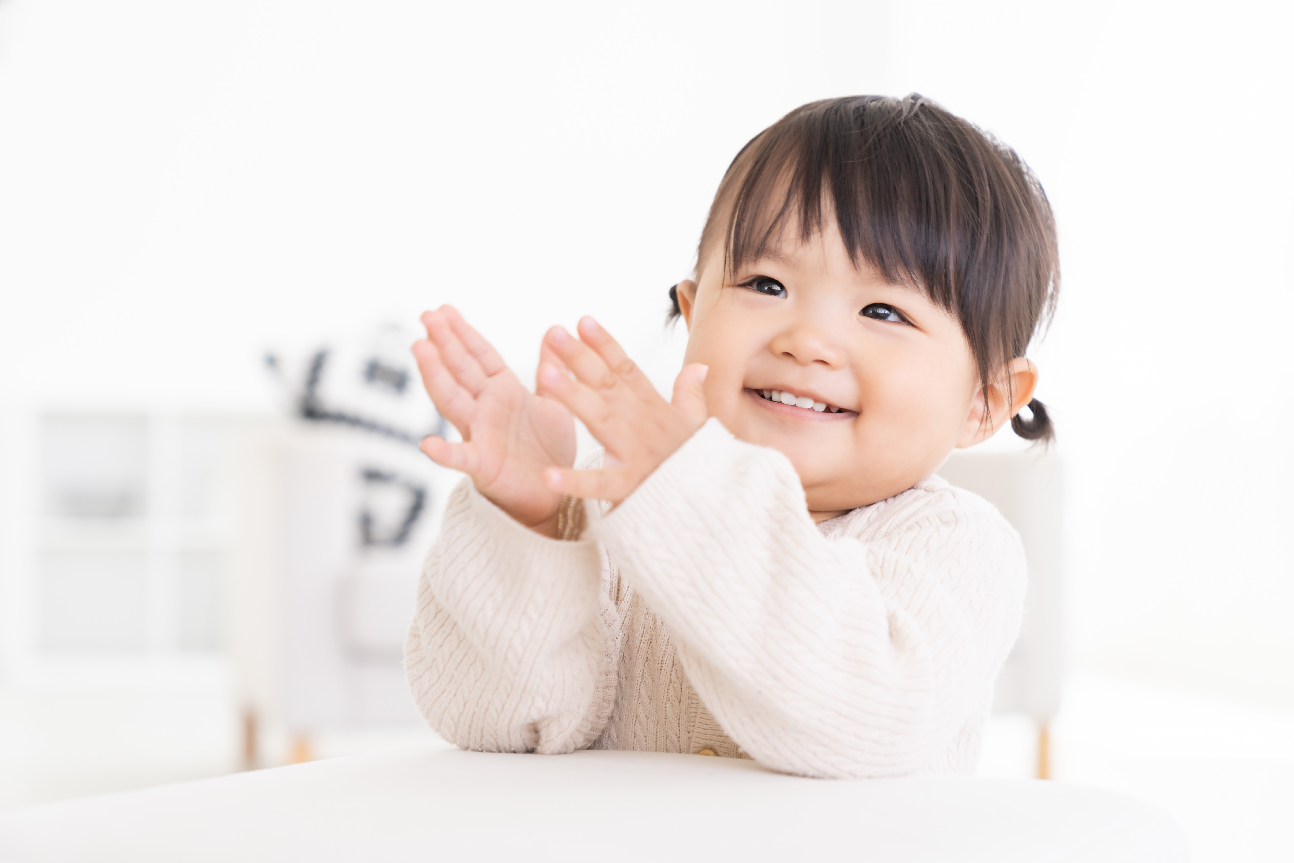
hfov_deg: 28.8
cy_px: 432
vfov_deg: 19.5
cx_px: 647
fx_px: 2516
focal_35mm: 70
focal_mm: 70
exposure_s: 1/125
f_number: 4
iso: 200
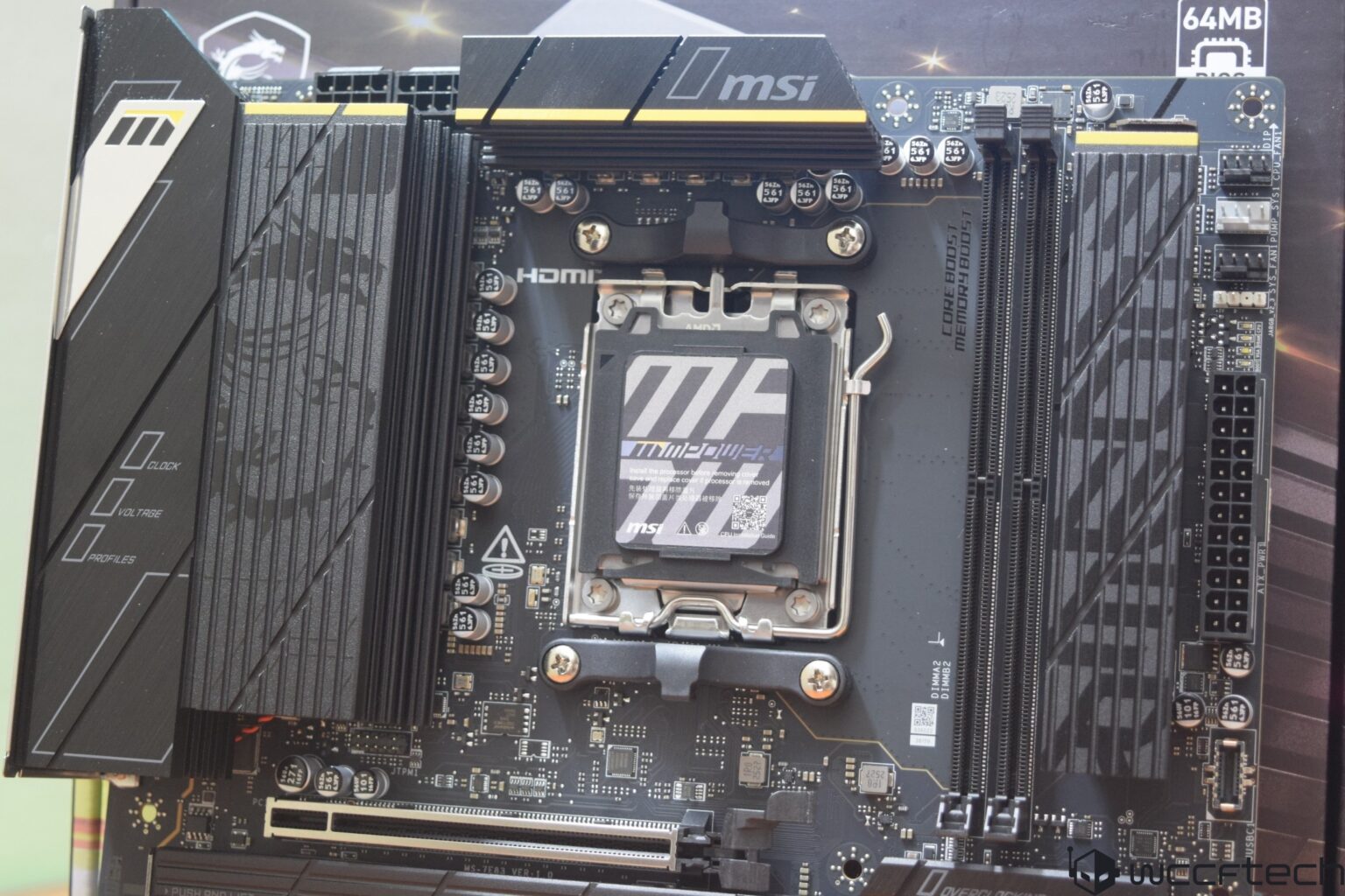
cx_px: 672
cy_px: 448
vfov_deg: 19.7
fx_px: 2578
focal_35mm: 69
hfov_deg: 29.2
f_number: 5
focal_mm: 46
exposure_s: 1/5
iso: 1600
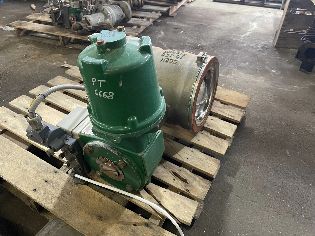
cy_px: 118
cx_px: 158
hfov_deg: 67.3
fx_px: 237
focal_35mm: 26
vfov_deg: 53.1
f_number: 1.6
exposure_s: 1/40
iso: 640
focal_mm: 5.1
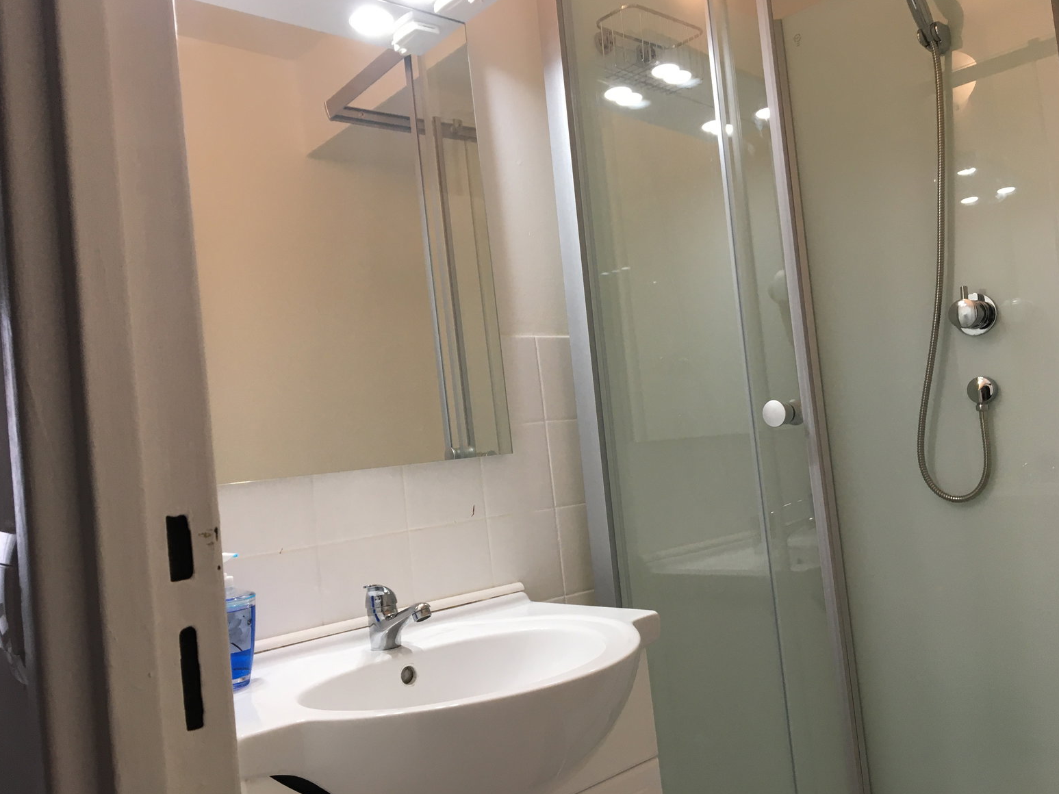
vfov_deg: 46.8
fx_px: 918
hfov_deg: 60.0
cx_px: 529
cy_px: 391
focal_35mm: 30
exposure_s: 1/33
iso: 80
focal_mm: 4.15
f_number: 2.2
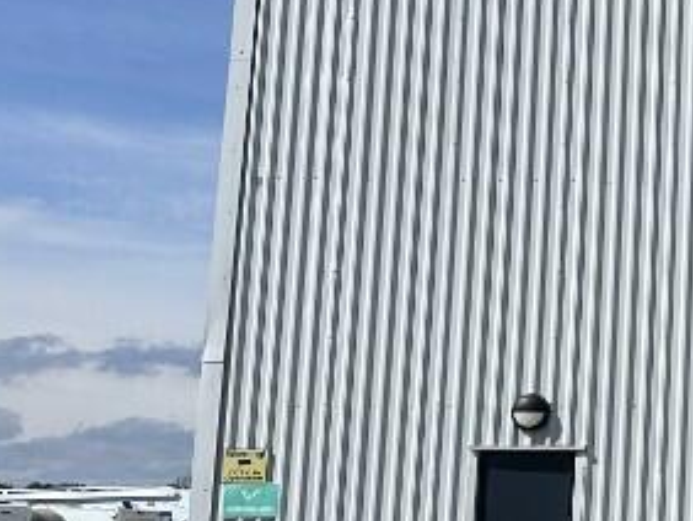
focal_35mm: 87
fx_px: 1743
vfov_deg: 17.0
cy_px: 221
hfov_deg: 19.8
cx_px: 1010
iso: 80
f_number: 1.78
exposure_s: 1/10753
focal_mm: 6.86
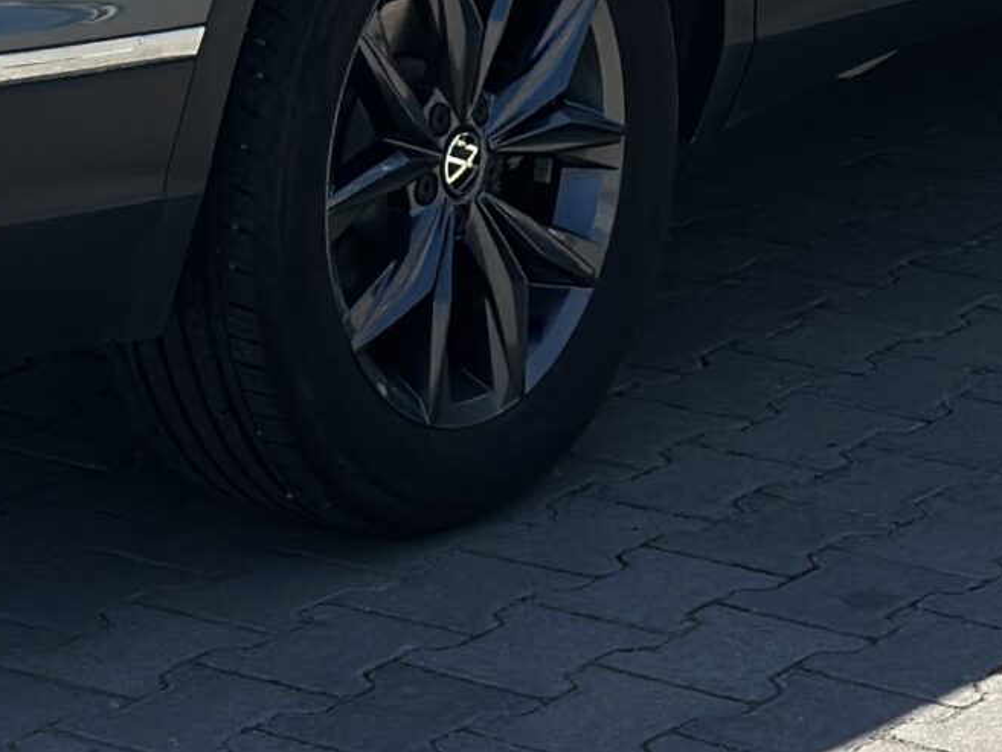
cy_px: -369
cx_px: 278
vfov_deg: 7.8
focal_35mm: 187
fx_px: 5414
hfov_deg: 10.6
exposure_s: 1/4785
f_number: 1.78
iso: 100
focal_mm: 6.86
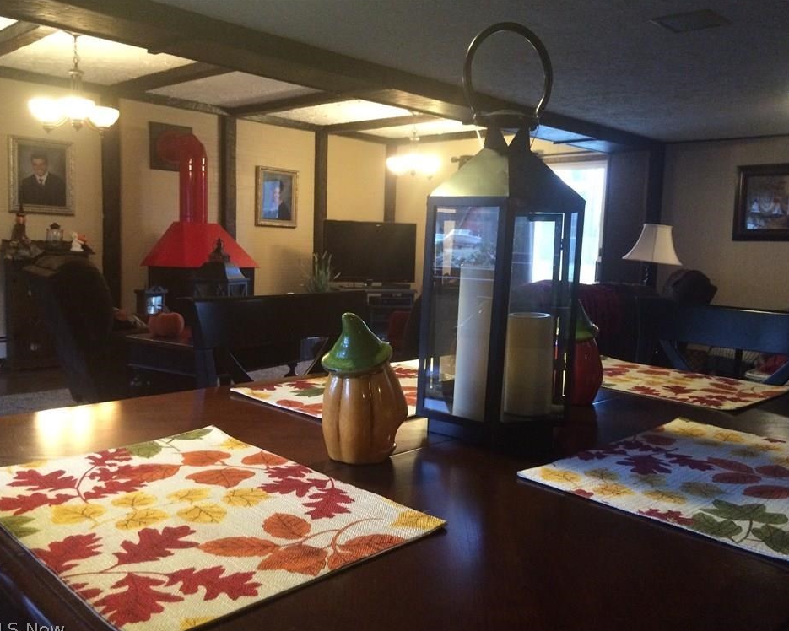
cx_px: 409
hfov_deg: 57.2
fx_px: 724
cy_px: 320
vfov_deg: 47.1
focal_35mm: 31
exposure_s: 1/17
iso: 320
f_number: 2.2
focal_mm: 4.15
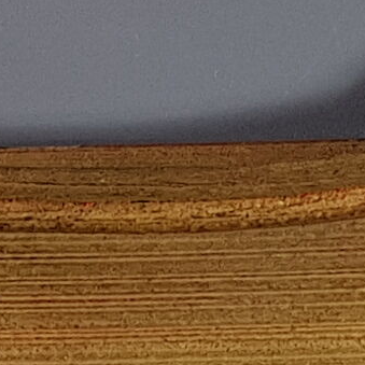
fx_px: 2326
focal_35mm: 195
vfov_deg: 7.9
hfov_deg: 9.0
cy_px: 1021
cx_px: 226
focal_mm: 4.2
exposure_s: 1/50
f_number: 1.7
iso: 80
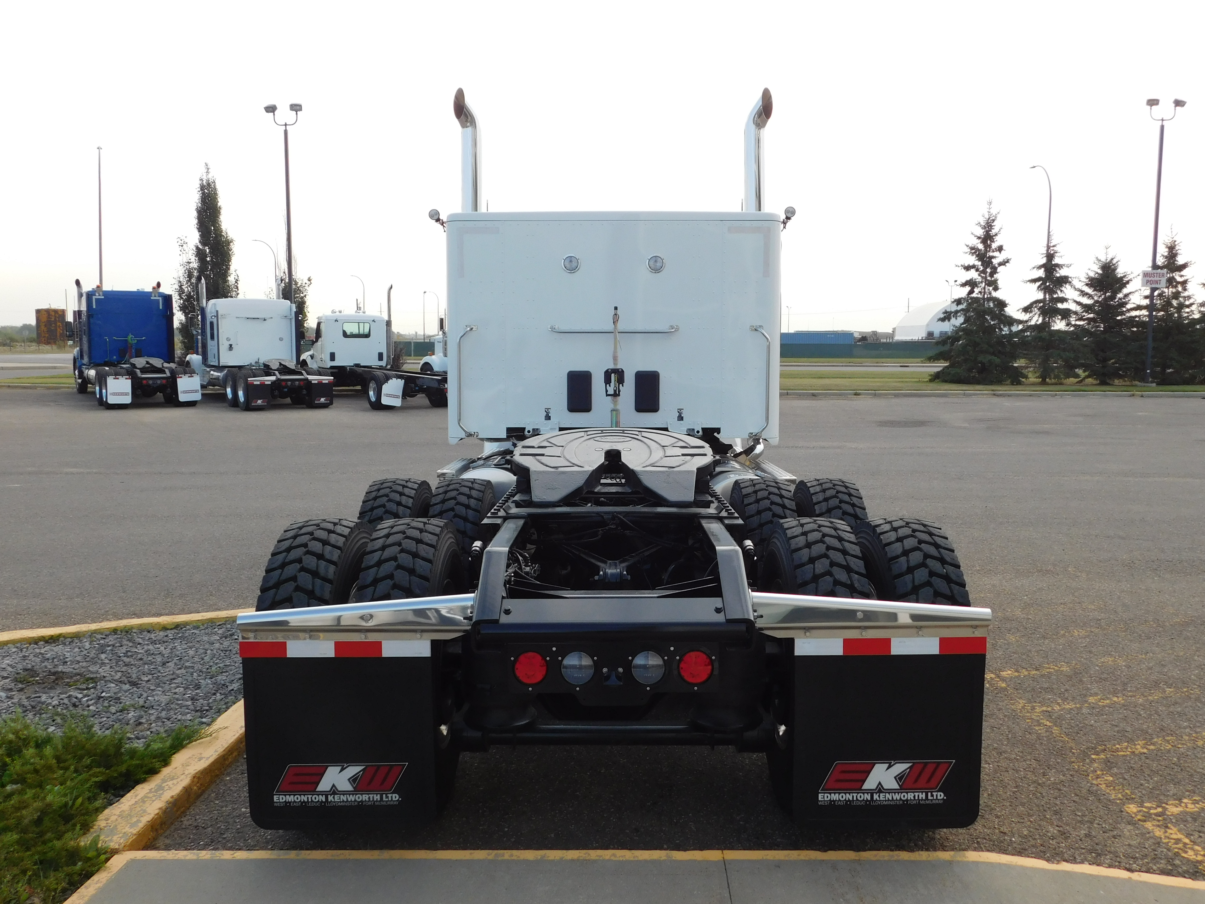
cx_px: 602
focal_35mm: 30
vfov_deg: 46.8
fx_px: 1044
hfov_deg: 60.0
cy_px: 452
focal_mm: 5.3
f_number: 3.2
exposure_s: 1/500
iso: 125
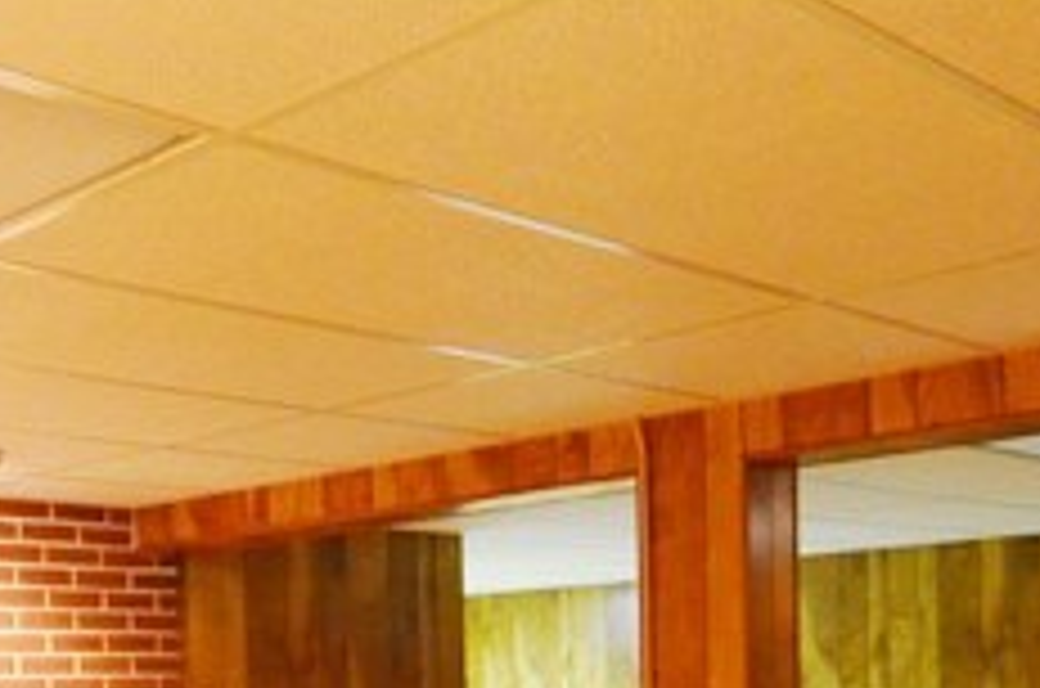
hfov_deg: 37.9
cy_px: 710
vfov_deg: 24.5
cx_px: 356
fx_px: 1499
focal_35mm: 52
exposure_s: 1/25
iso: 3200
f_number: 3.5
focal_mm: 10
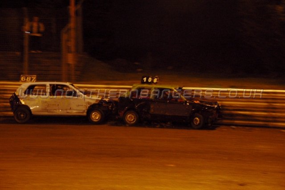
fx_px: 653
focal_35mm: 82
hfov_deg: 24.6
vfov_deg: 16.5
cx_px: 142
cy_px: 95
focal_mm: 55
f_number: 5.3
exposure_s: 1/60
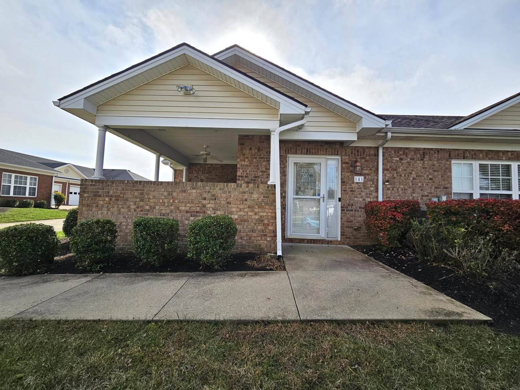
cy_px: 195
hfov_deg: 106.2
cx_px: 260
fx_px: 195
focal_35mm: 13
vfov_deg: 89.9
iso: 50
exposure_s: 1/1819
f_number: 2.2
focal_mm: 2.2
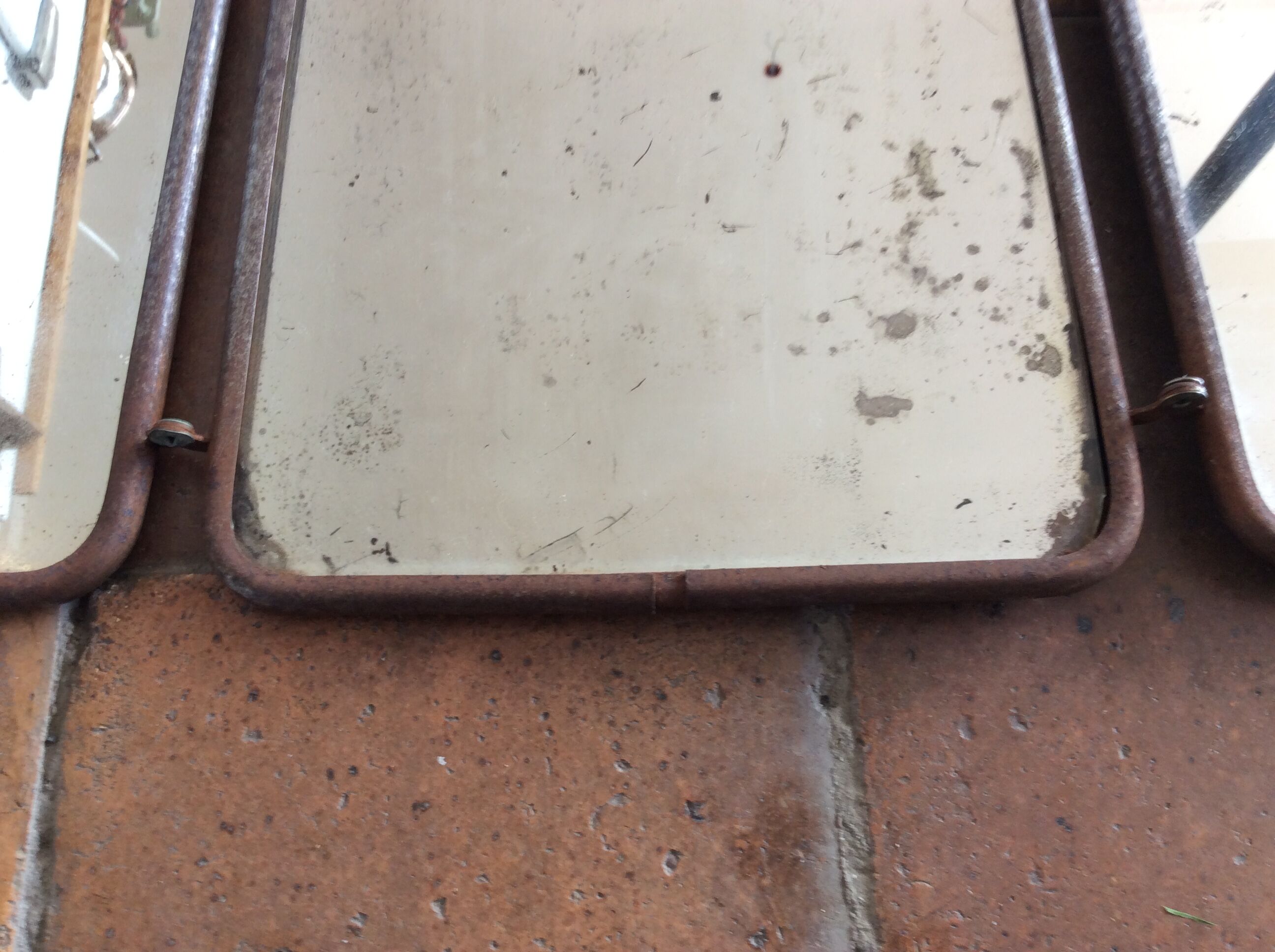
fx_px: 1177
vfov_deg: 44.1
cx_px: 638
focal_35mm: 32
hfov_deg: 56.9
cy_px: 476
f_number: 2.4
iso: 32
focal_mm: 3.3
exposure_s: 1/25
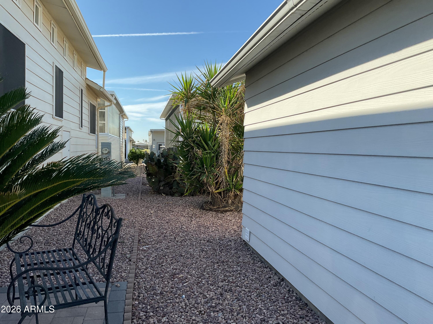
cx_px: 216
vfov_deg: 48.2
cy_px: 162
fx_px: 363
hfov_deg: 61.7
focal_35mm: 29
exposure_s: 1/1076
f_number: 1.8
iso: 16
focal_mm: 3
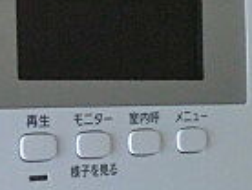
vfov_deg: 13.3
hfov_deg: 17.7
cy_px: 161
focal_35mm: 111
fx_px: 809
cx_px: 100
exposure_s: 1/60
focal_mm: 4.3
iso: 400
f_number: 3.2
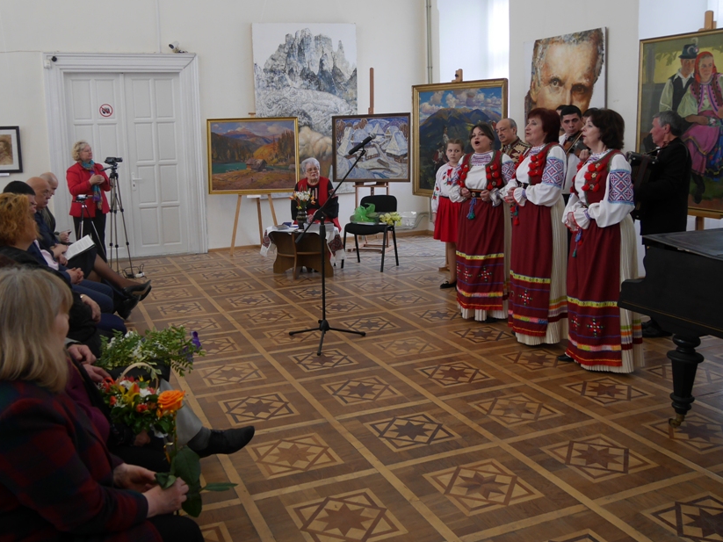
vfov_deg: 42.8
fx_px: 689
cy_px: 229
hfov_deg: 55.3
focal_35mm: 33
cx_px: 330
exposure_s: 1/60
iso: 500
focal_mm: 14
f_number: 3.5
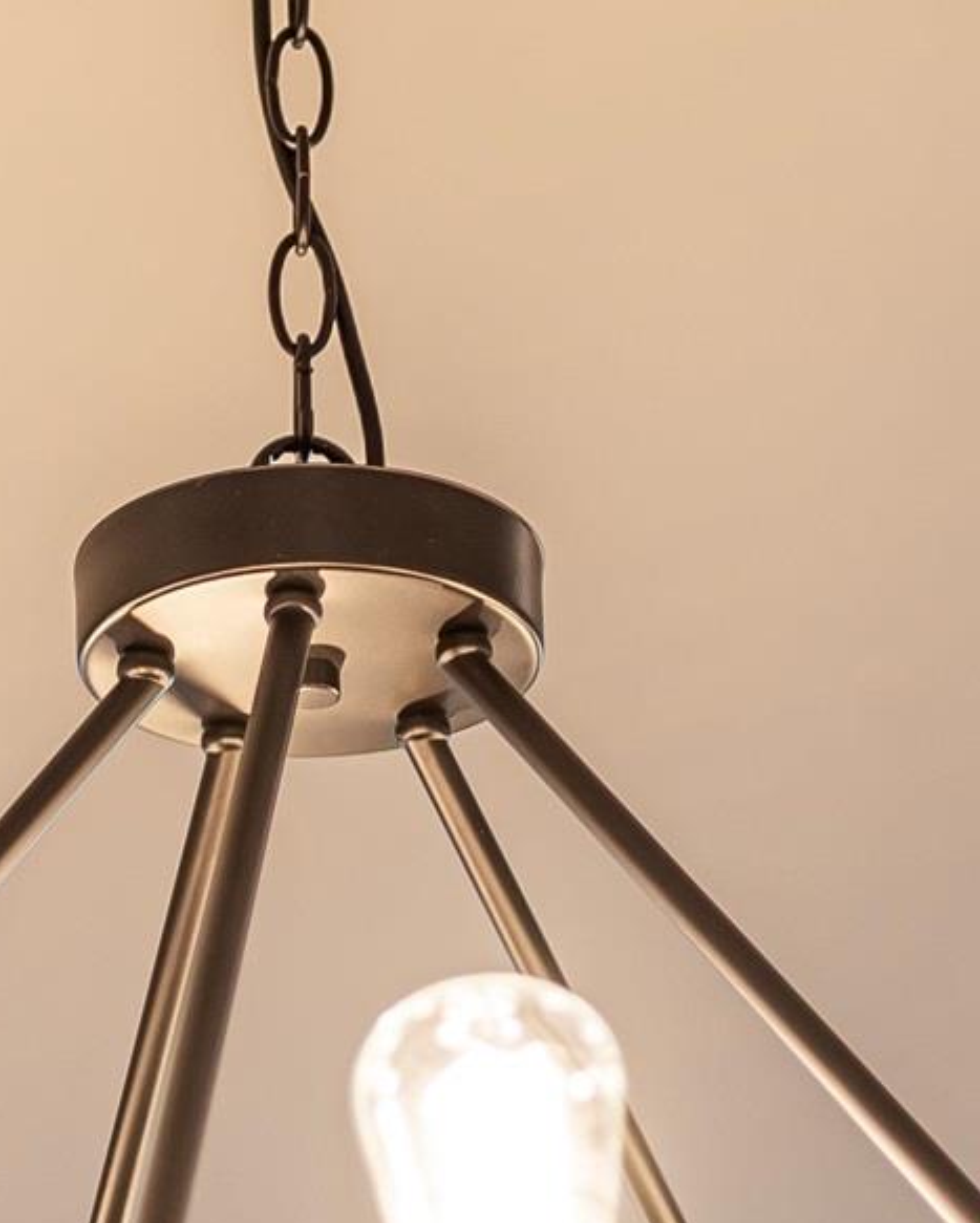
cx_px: 546
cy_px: 1640
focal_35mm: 173
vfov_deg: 10.9
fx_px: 6267
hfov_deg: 8.9
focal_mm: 35
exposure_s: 1/125
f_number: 1.8
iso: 100
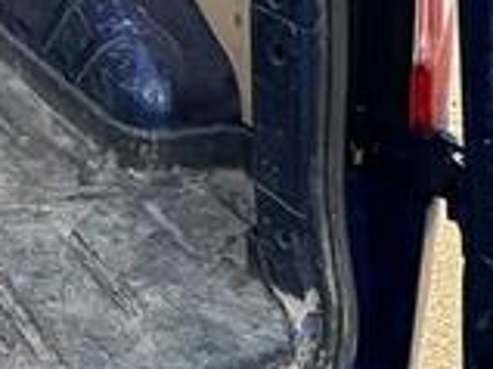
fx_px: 1124
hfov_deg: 19.4
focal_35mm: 79
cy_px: -158
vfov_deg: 17.1
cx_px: -363
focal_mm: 2.22
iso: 64
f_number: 2.2
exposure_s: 1/145
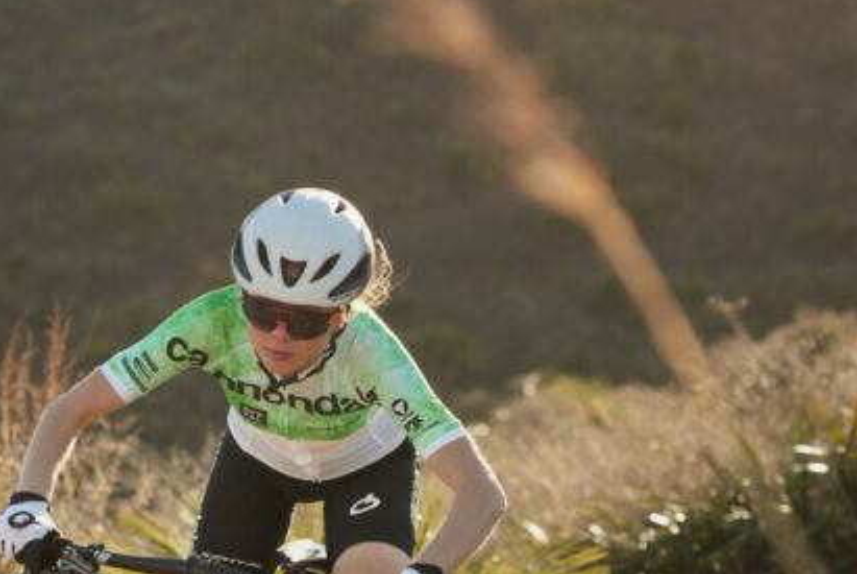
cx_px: 235
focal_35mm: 174
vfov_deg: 7.9
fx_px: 4146
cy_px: 366
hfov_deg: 11.8
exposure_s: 1/4000
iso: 2000
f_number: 5.6
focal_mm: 105
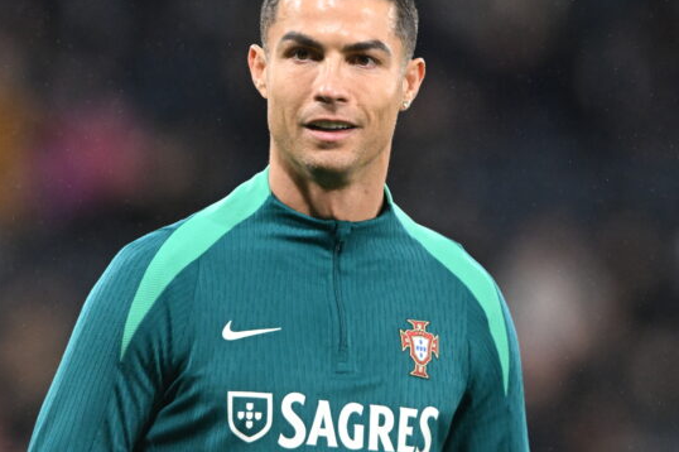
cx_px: 275
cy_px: 179
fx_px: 16153
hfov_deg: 2.4
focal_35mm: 857
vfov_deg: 1.6
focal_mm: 400
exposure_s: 1/1250
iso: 5000
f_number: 3.5
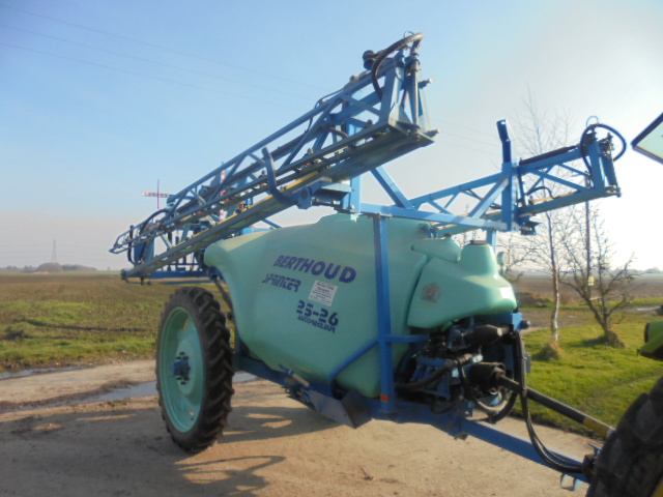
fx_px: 498
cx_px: 332
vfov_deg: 53.1
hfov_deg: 67.3
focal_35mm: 26
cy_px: 248
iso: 100
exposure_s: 1/800
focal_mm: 4.6
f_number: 3.5
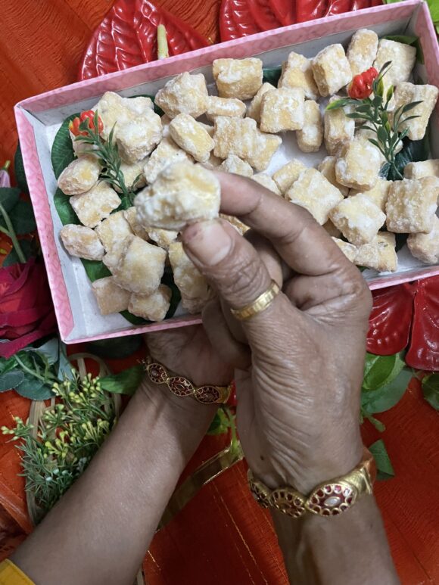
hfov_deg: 53.1
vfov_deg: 67.3
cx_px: 220
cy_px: 292
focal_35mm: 26
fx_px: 440
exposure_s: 1/50
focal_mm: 4.2
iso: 500
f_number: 1.6
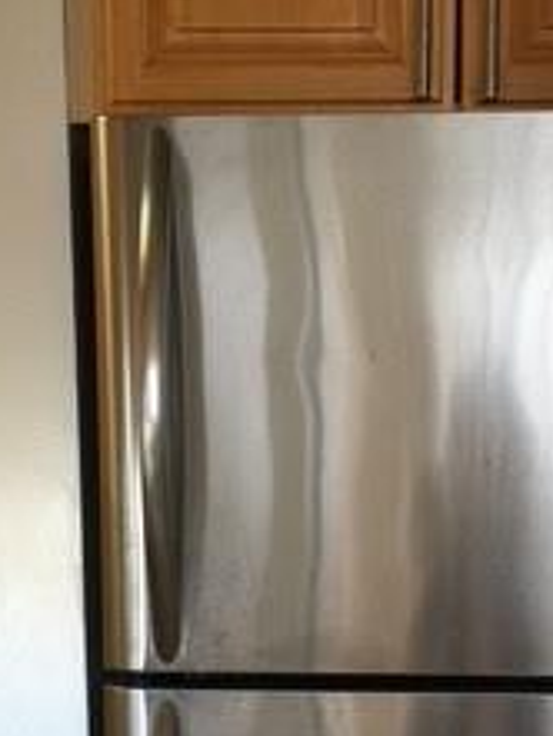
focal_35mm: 84
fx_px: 1788
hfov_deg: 17.6
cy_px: 716
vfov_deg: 22.5
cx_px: 353
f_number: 2.2
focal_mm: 4.15
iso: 32
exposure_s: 1/15
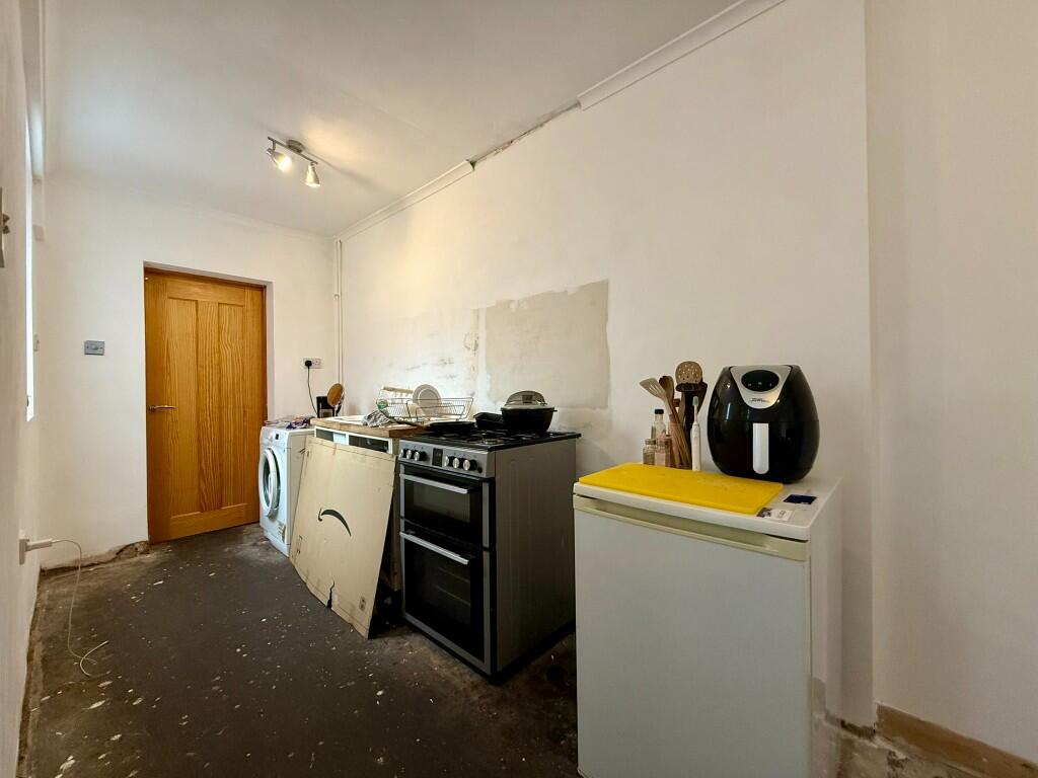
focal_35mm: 14
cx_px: 519
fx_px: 420
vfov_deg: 85.7
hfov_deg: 102.1
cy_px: 389
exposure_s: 1/100
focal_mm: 2.22
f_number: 2.2
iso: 320
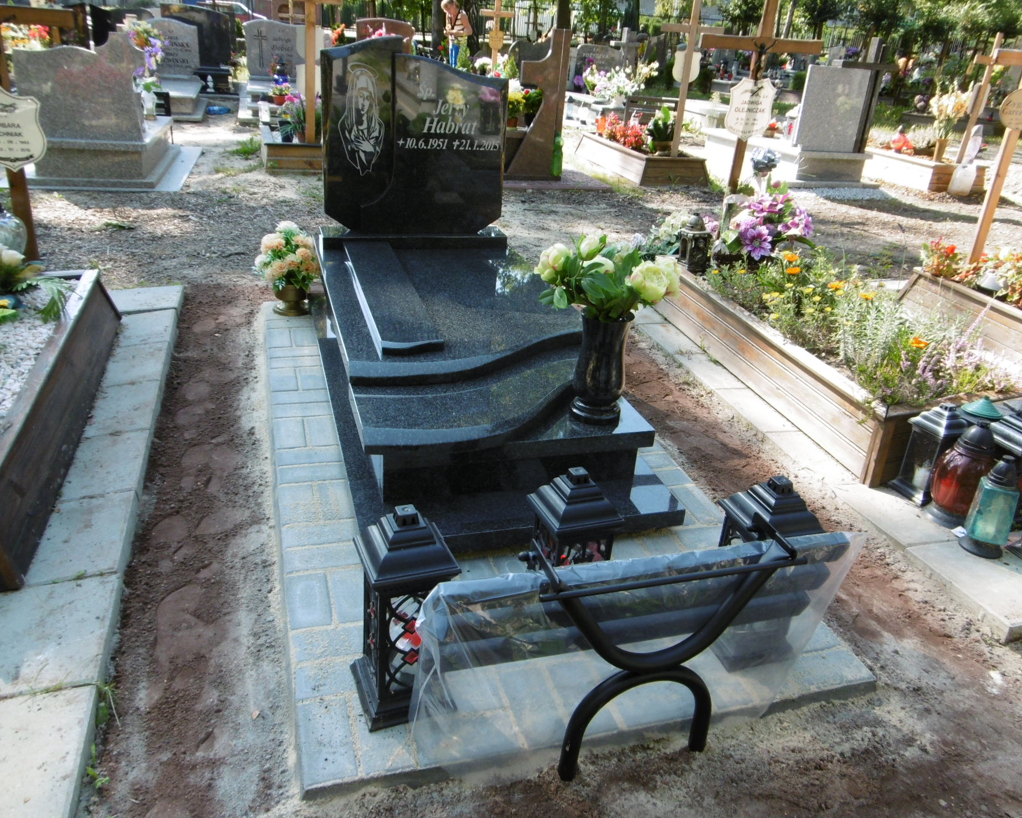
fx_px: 786
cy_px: 396
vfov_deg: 54.9
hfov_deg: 66.0
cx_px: 505
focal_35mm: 26
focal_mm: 4.3
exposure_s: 1/200
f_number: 3.1
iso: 100
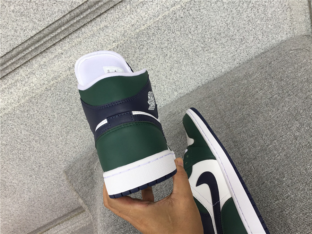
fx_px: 279
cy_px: 117
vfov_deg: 45.4
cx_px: 156
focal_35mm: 31
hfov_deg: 58.4
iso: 25
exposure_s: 1/187
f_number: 2.4
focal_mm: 3.3
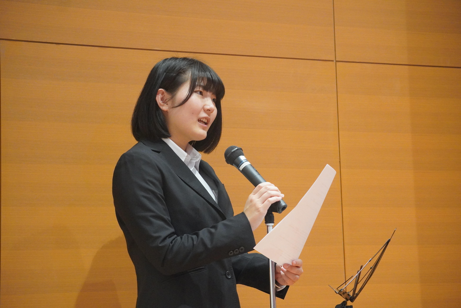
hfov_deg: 24.6
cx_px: 230
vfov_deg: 16.6
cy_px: 154
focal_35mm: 82
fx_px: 1057
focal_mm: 55
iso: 6400
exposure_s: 1/80
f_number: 4.5
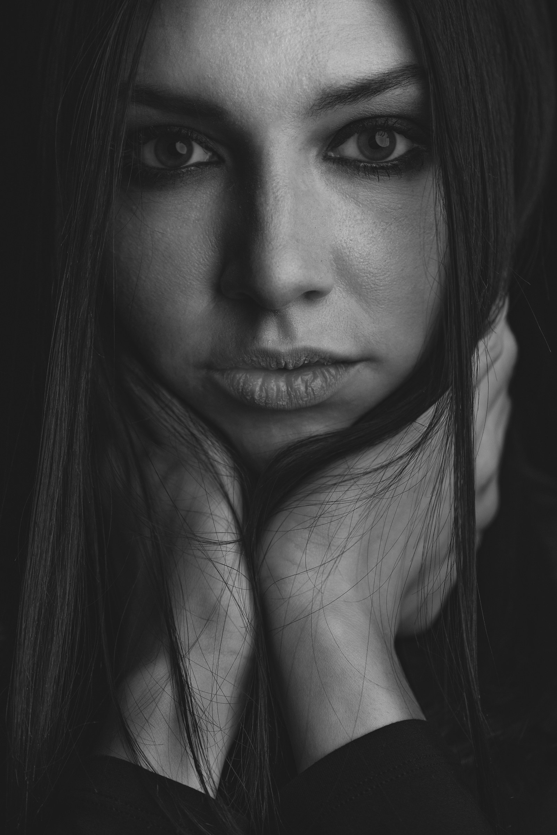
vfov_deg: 19.4
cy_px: 418
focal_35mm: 105
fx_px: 2435
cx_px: 278
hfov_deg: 13.1
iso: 500
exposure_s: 1/125
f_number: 5.6
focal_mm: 105
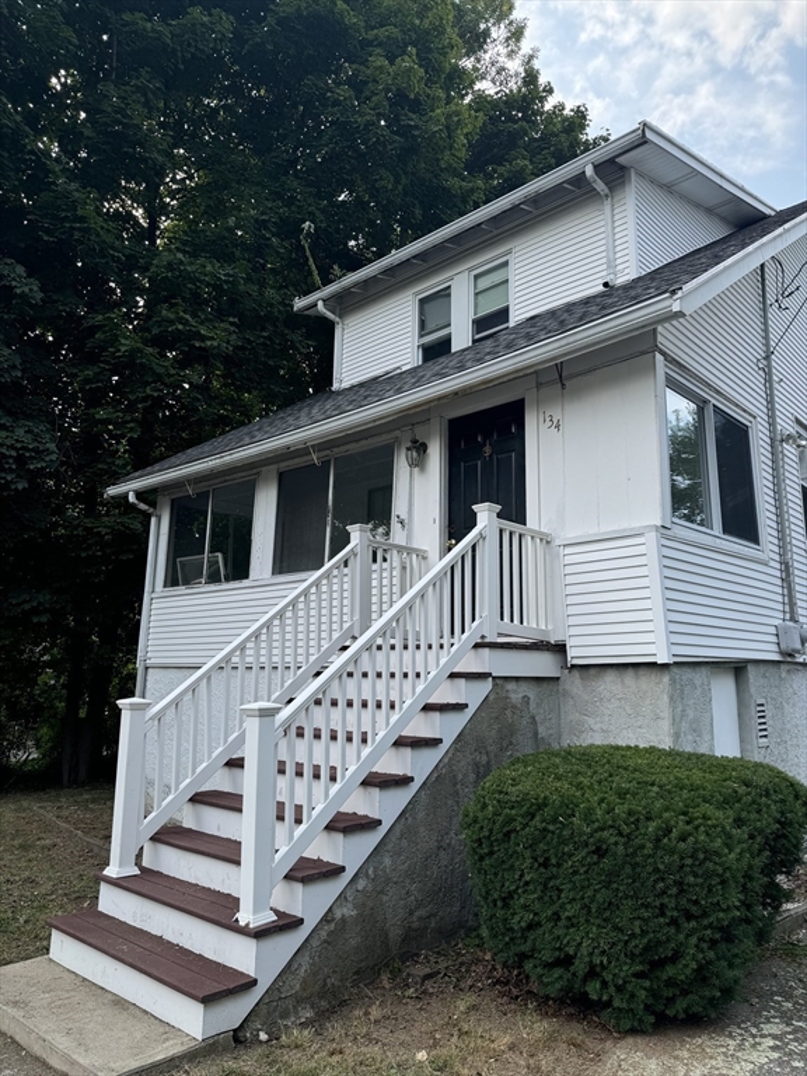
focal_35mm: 24
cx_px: 404
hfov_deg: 56.8
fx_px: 746
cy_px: 538
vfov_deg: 71.6
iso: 80
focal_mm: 6.76
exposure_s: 1/1261
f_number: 1.78
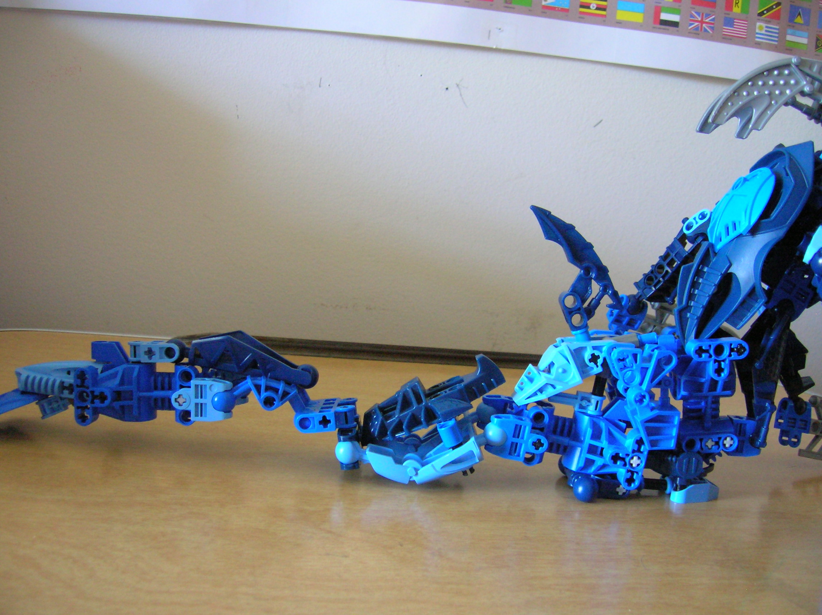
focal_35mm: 34
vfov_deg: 41.7
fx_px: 807
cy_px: 308
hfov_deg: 54.0
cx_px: 411
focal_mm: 5.7
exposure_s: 1/2.5
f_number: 2.9
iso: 200
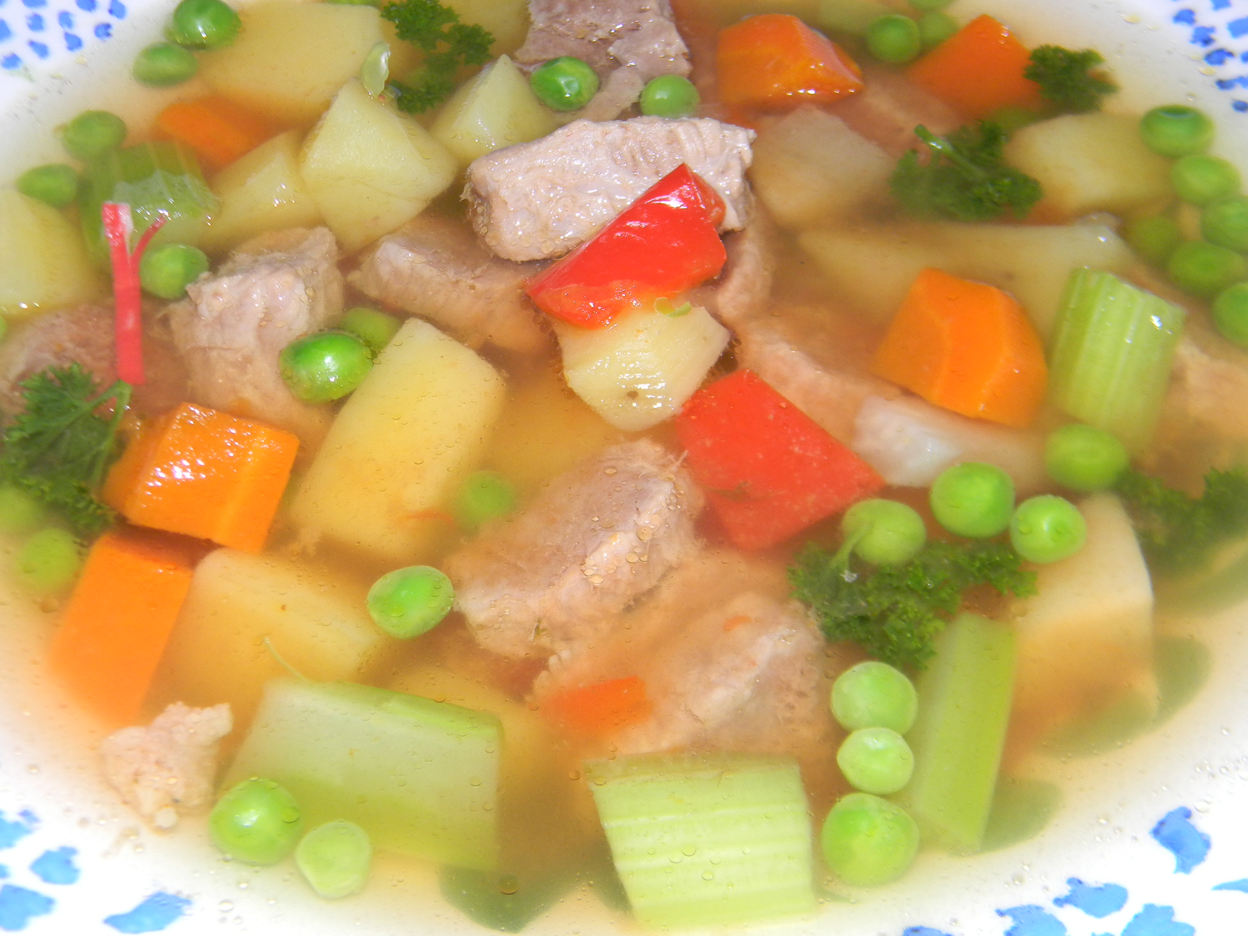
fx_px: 1694
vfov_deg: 30.9
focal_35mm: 47
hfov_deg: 40.4
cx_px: 624
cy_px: 468
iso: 200
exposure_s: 1/30
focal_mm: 8.6
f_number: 7.8
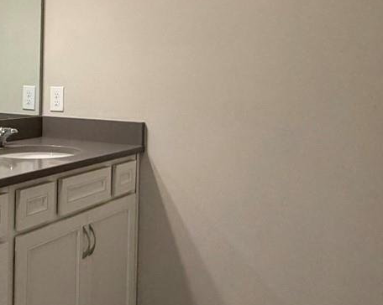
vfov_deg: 31.1
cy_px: 96
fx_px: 544
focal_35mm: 48
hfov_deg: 36.7
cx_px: 47
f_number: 2.2
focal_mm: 2.22
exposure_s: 1/60
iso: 200
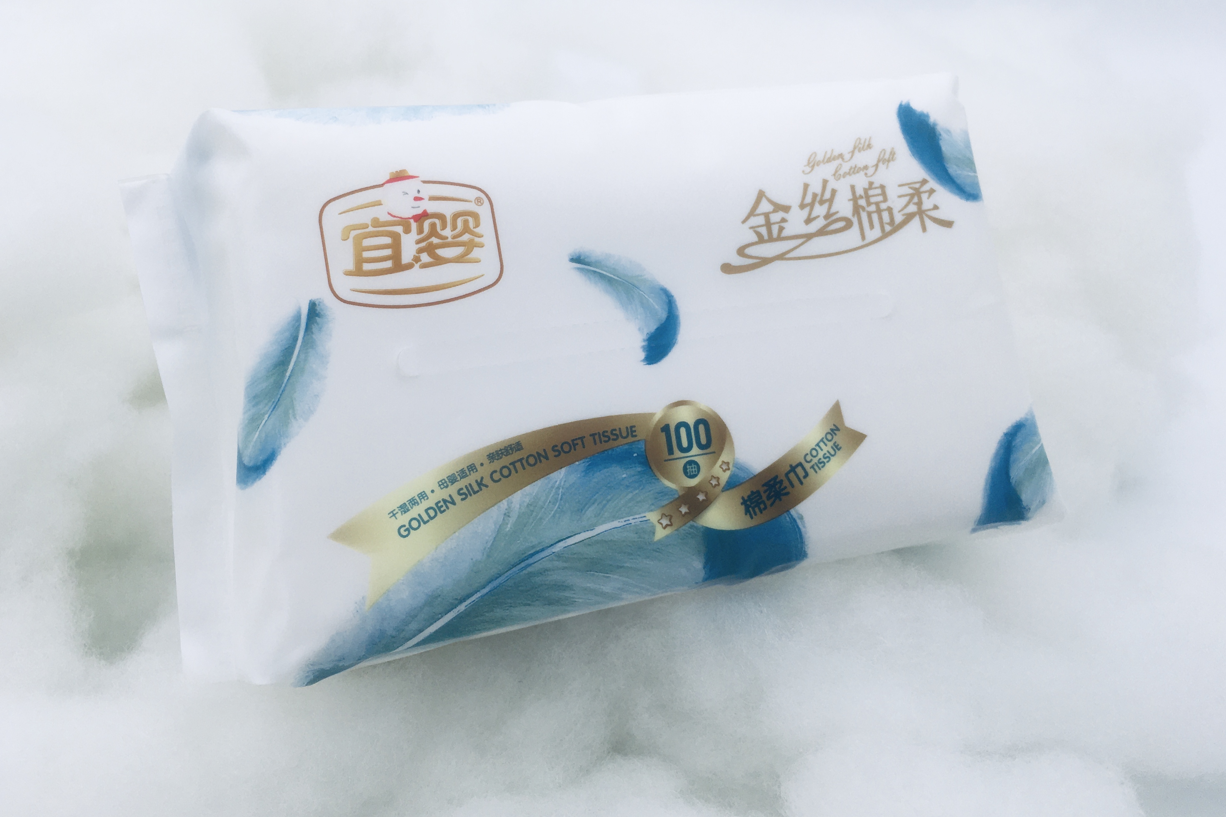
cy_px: 372
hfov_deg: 60.3
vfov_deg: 42.3
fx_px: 1056
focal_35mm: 31
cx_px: 602
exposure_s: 1/422
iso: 25
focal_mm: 4.15
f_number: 2.2
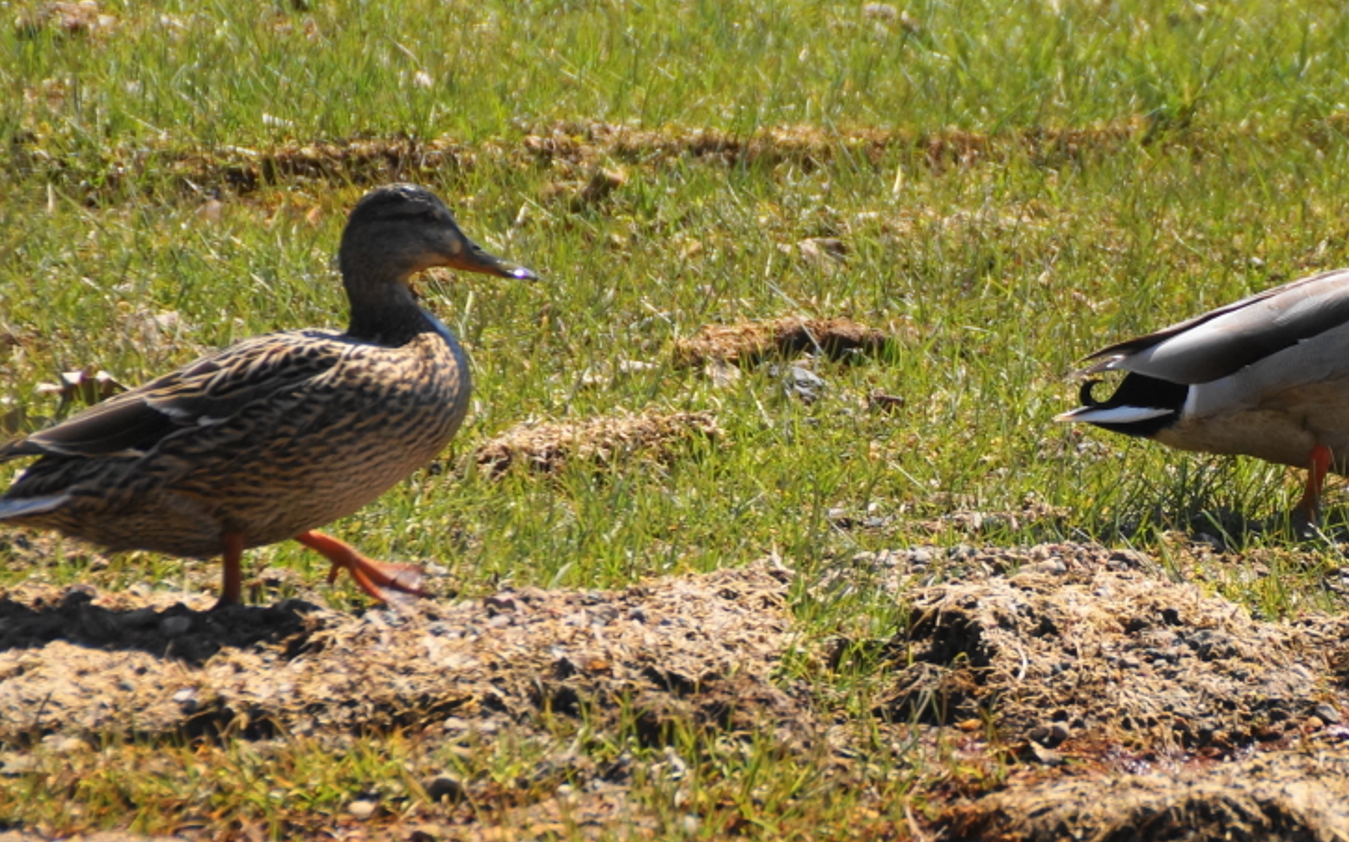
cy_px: 328
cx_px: 837
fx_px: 13966
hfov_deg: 5.5
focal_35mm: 380
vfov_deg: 3.5
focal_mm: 180
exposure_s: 1/320
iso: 320
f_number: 6.3
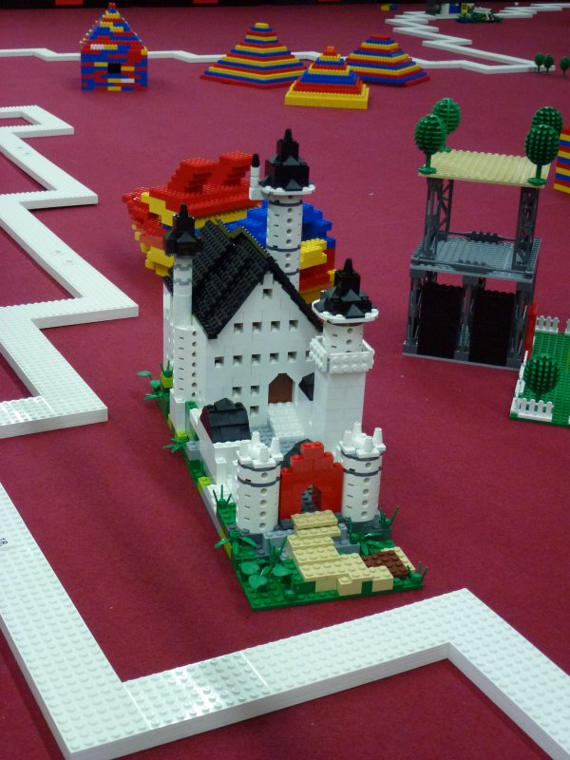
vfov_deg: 36.8
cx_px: 285
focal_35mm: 52
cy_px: 380
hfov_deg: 28.0
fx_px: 1142
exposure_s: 1/25
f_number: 4.3
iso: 400
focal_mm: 9.4
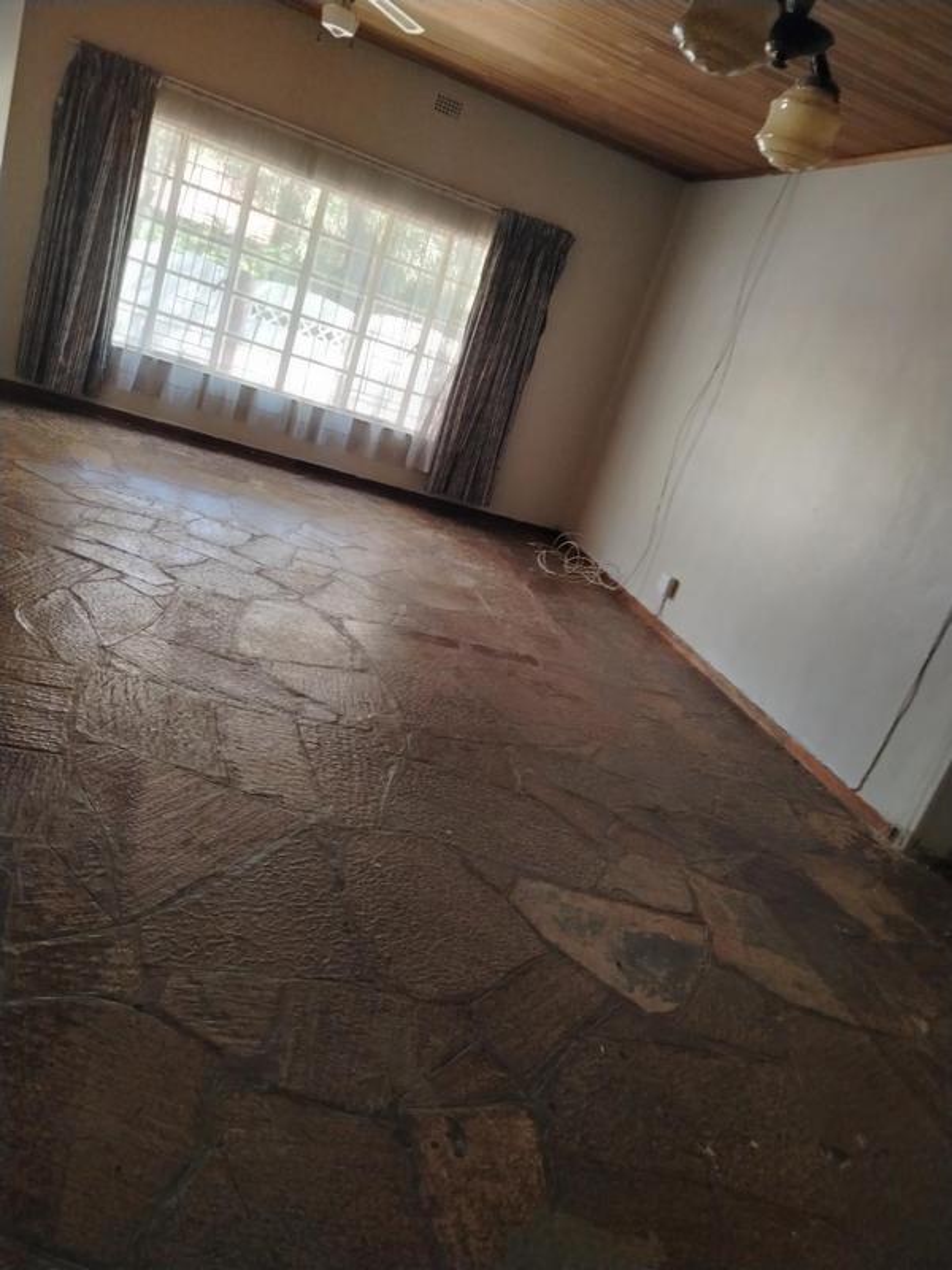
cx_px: 476
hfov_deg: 56.8
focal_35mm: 24
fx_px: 880
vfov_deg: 71.6
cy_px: 635
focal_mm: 5.25
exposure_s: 1/33.3
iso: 891
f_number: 1.75
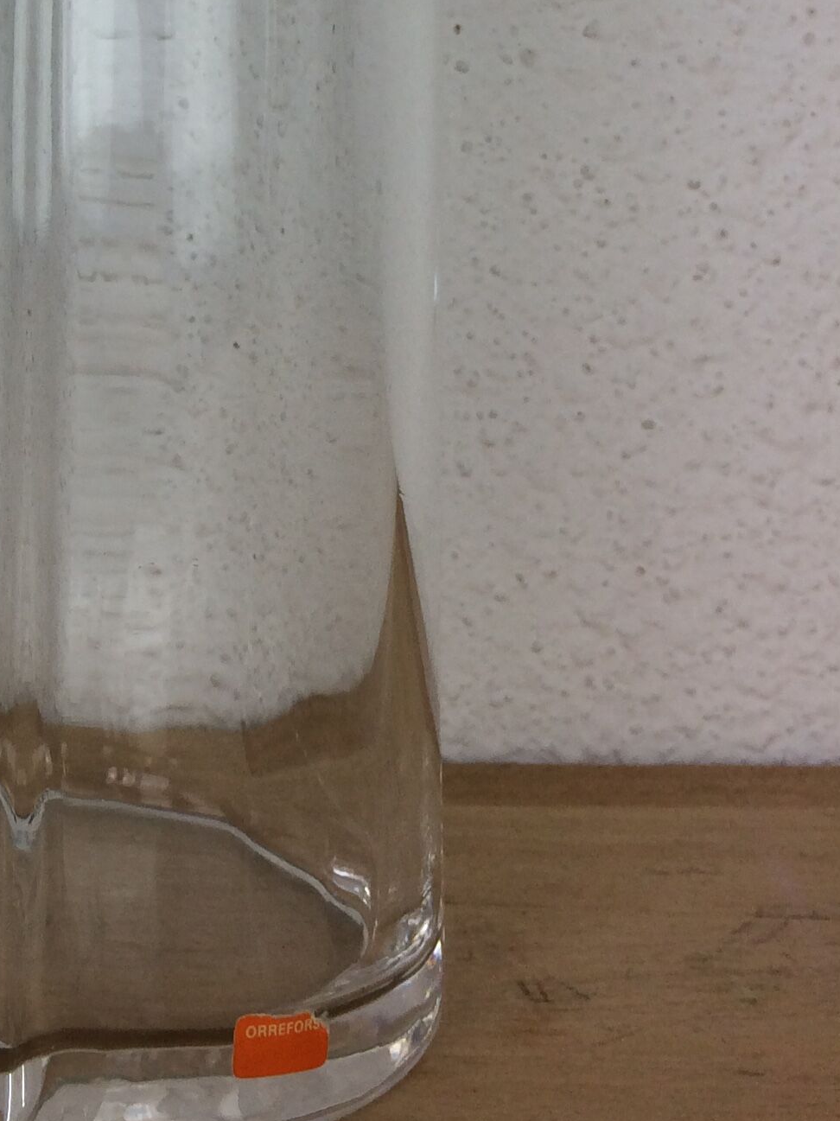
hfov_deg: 19.0
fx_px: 2363
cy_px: -3
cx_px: -181
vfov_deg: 25.4
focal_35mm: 73
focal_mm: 4.15
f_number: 2.2
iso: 32
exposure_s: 1/113
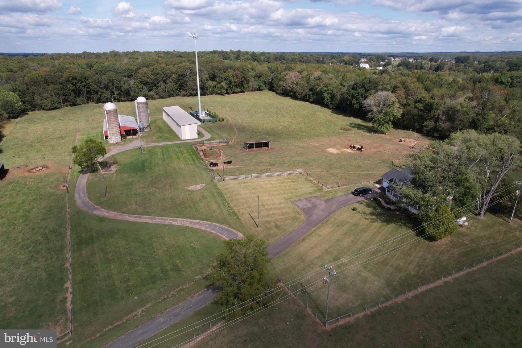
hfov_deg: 78.6
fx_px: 319
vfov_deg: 57.2
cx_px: 261
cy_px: 174
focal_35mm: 22
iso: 110
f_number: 2.8
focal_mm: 8.38
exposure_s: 1/240
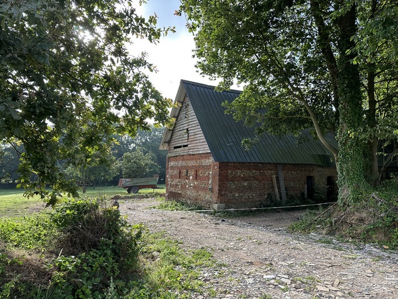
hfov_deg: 71.6
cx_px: 199
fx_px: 276
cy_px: 150
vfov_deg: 56.8
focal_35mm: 24
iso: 80
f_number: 1.78
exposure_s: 1/971
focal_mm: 6.86
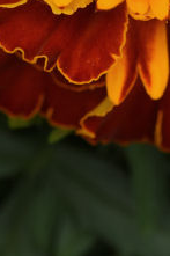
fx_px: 2525
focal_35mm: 356
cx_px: 156
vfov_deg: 5.8
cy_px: -83
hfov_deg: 3.9
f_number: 11
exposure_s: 1/125
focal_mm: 105
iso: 200
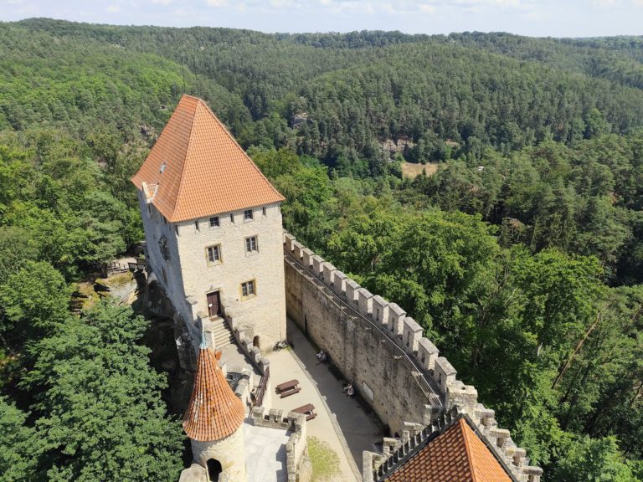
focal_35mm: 23
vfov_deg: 58.9
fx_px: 427
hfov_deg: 73.9
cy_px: 241
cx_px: 322
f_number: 1.65
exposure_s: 1/720
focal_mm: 6.19
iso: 50
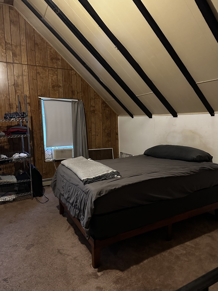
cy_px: 146
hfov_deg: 56.8
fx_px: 202
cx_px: 109
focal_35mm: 24
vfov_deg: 71.6
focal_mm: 6.86
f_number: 1.78
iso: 1000
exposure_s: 1/30
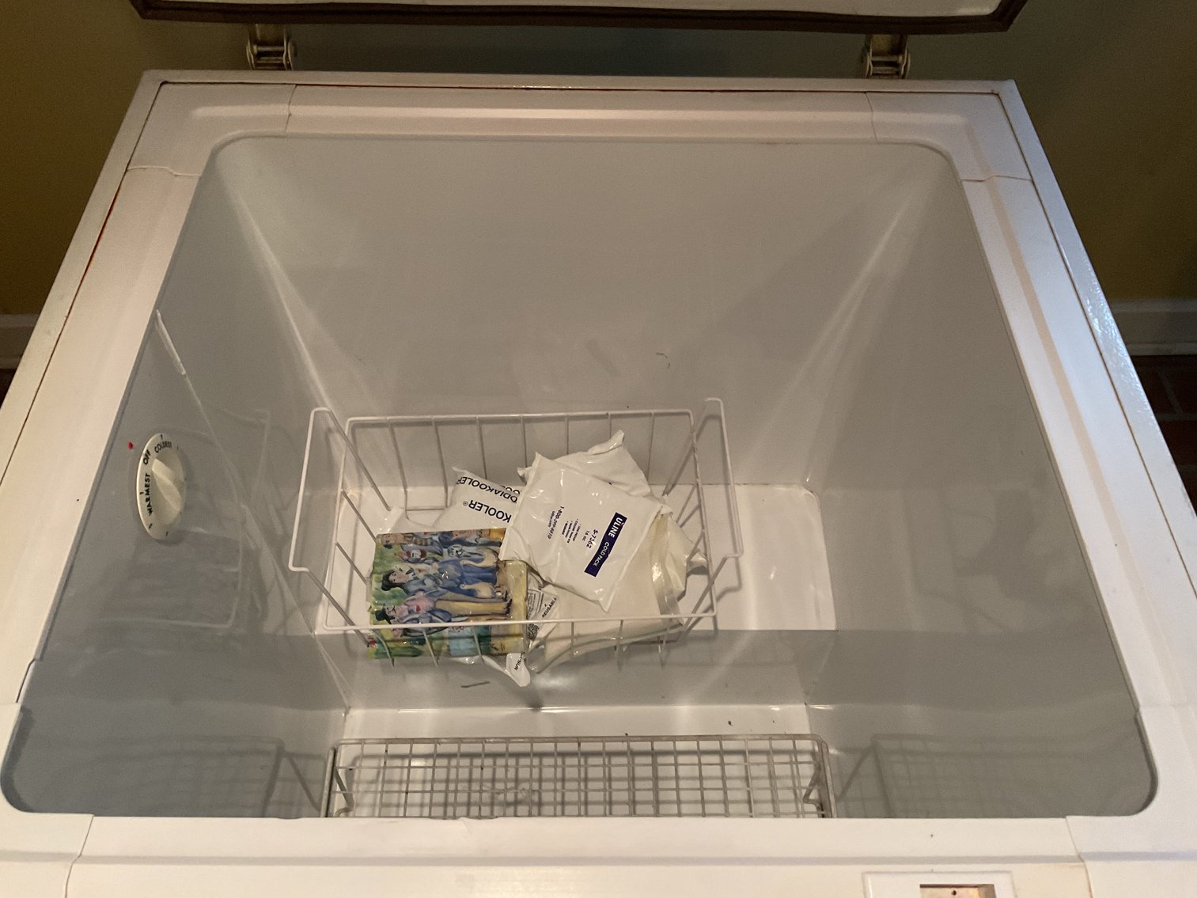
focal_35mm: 29
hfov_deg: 61.7
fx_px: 1003
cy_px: 449
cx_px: 598
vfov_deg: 48.2
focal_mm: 3
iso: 250
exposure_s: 1/60
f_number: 1.8
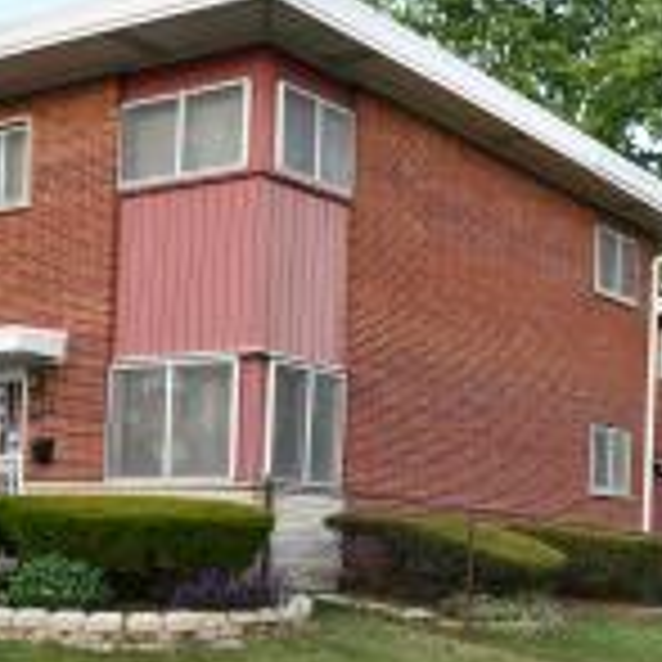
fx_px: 1406
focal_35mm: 65
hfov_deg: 26.3
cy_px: 522
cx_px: 468
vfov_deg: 26.0
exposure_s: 1/80
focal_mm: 17
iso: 250
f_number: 10
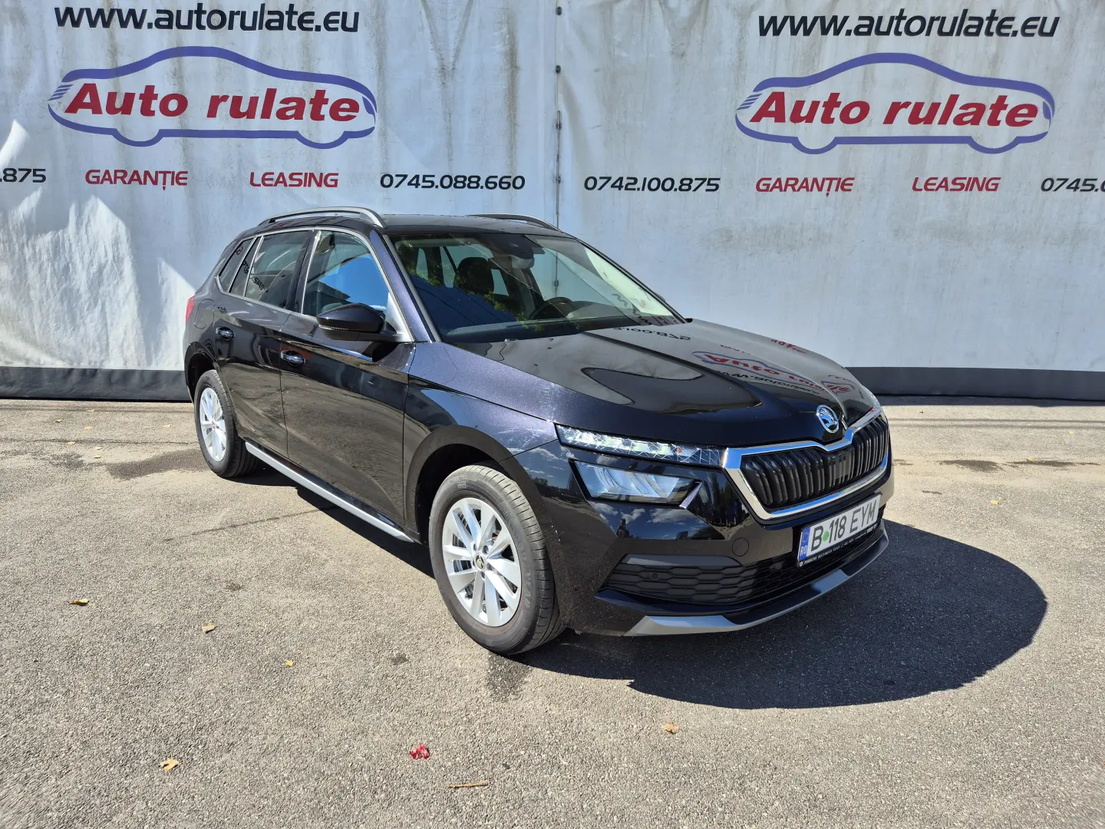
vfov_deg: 58.9
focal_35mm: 23
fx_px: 734
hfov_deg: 73.9
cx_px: 552
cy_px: 414
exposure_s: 1/958
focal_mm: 5.4
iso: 25
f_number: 1.8
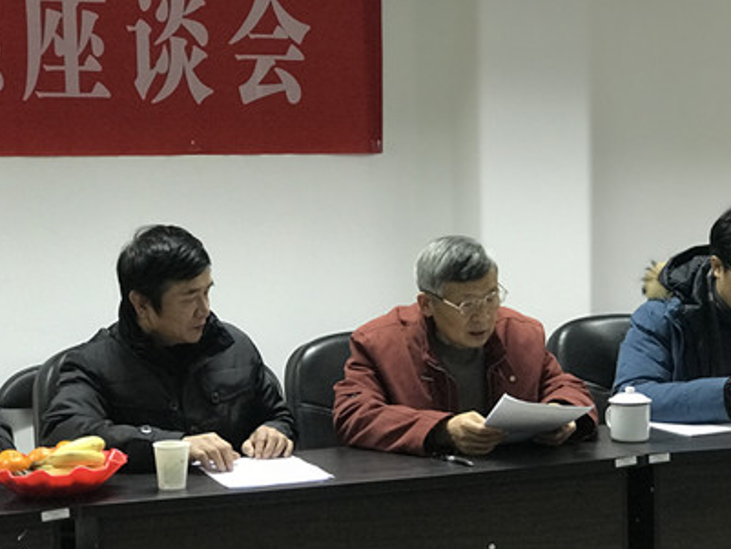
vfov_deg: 20.7
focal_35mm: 71
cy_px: 309
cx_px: 428
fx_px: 1500
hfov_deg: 27.3
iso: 500
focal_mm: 6.6
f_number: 2.8
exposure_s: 1/50
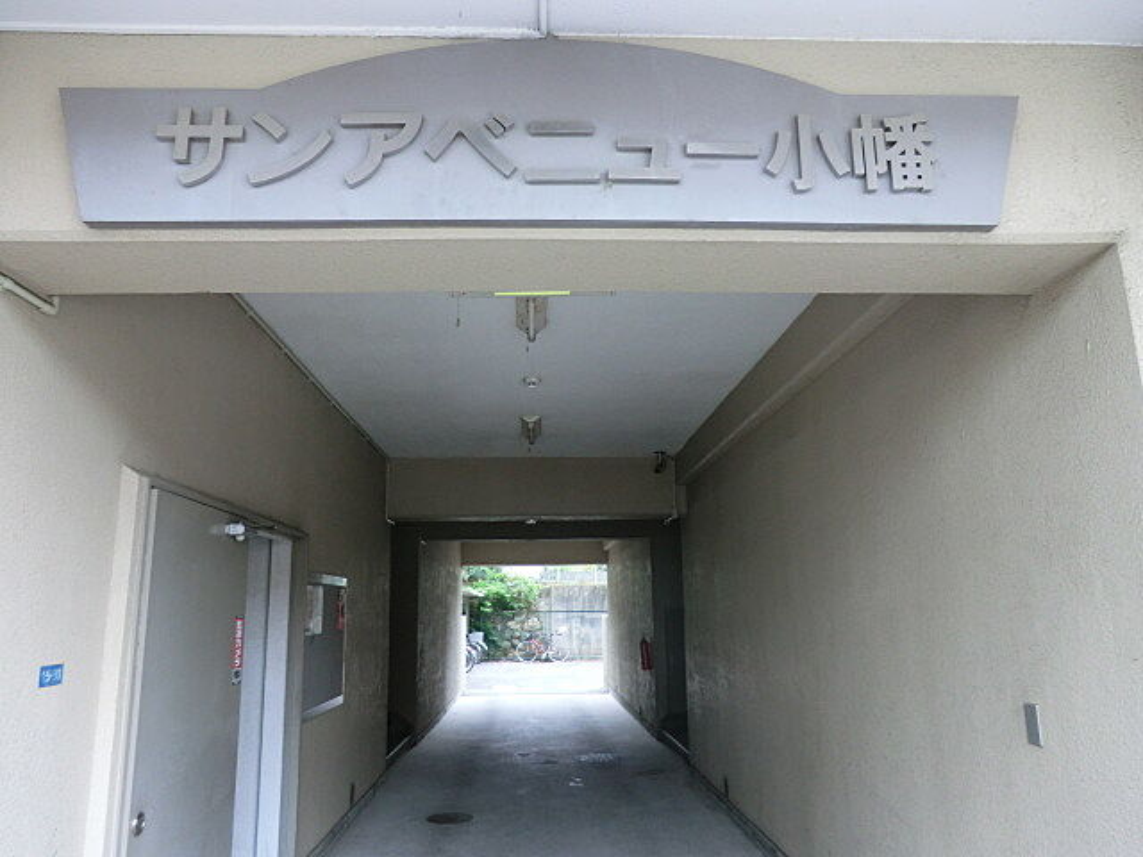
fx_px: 792
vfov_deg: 56.8
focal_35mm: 24
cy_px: 428
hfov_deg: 71.6
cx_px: 572
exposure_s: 1/60
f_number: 3.2
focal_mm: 4.3
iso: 125
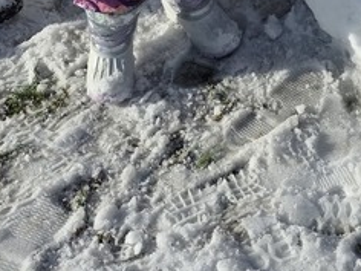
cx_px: 283
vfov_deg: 13.3
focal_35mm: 100
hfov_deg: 19.5
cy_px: -225
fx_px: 1043
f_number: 1.7
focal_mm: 6.3
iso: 80
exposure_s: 1/7944
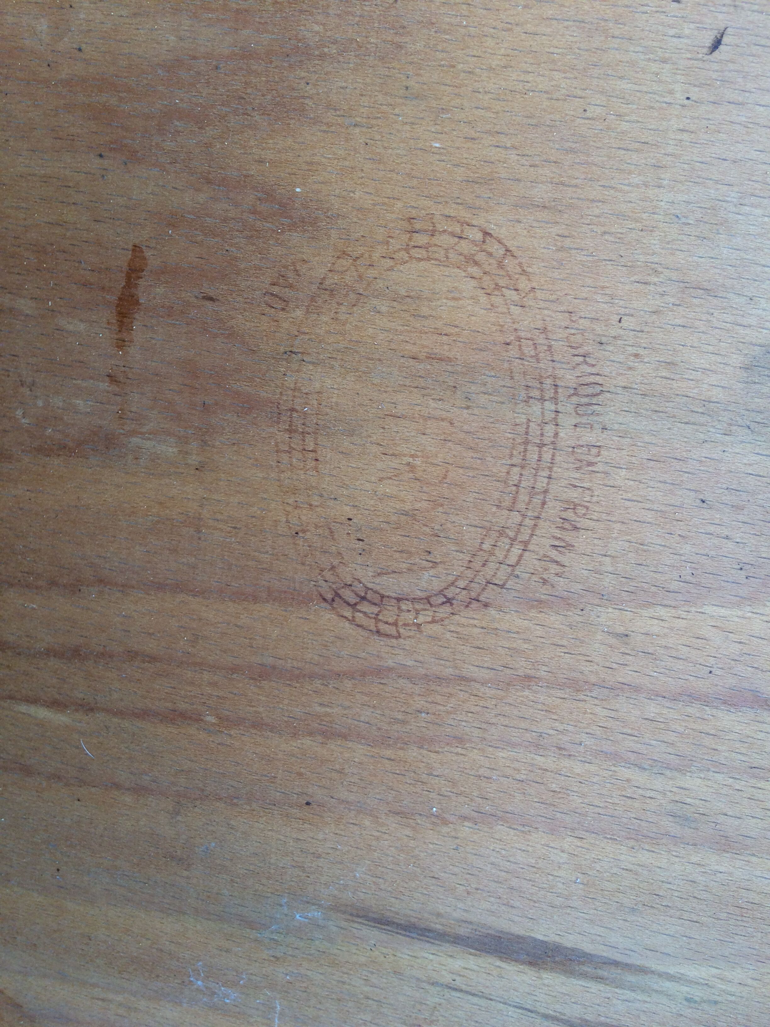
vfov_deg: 61.7
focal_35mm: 29
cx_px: 385
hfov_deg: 48.2
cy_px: 514
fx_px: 860
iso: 50
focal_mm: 4.15
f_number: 2.2
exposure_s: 1/100
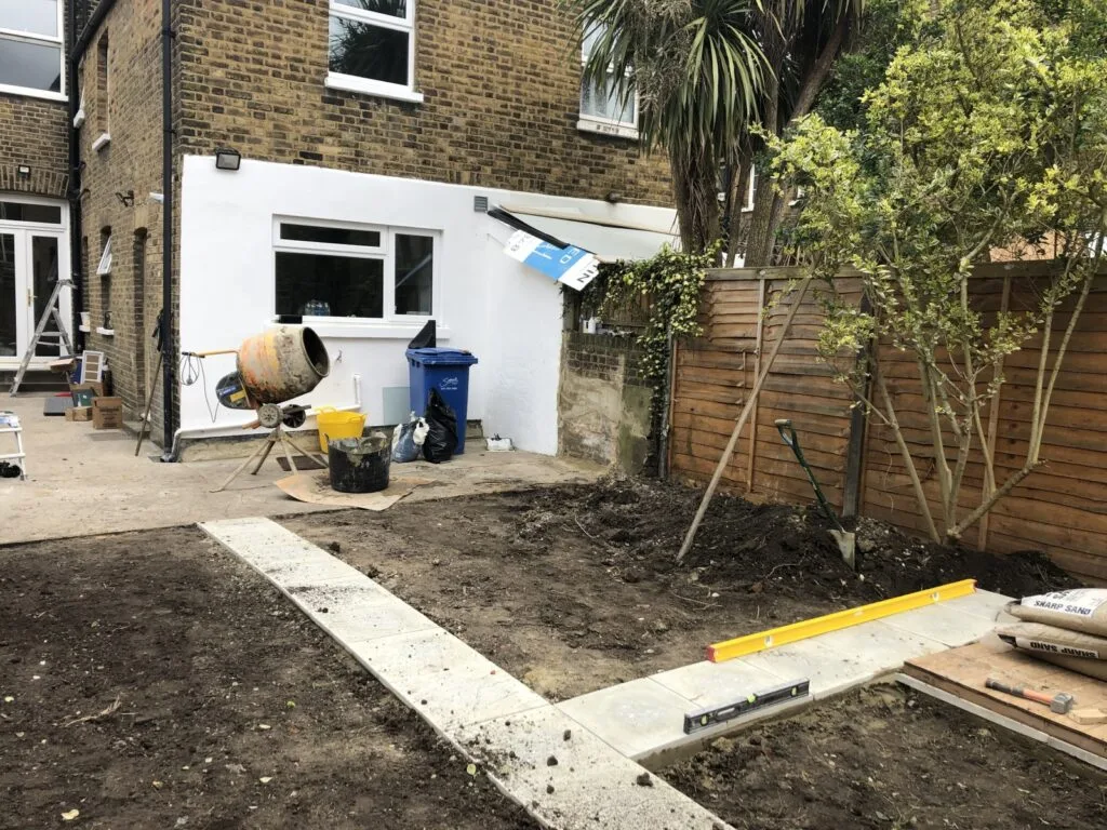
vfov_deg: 49.7
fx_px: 895
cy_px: 415
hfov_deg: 63.4
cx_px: 554
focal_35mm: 28
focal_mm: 3.99
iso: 20
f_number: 1.8
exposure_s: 1/314
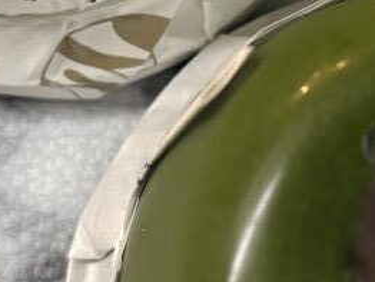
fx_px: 1377
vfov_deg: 11.5
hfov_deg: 15.3
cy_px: -24
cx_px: 348
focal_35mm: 127
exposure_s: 1/50
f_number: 1.6
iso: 100
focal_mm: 5.1
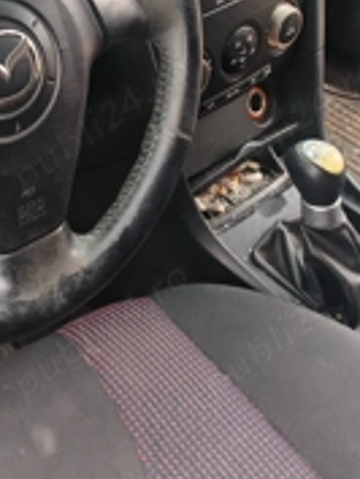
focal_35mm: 61
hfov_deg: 23.1
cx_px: 5
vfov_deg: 28.9
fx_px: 845
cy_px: -38
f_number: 2
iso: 125
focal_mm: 6.83
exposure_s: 1/230
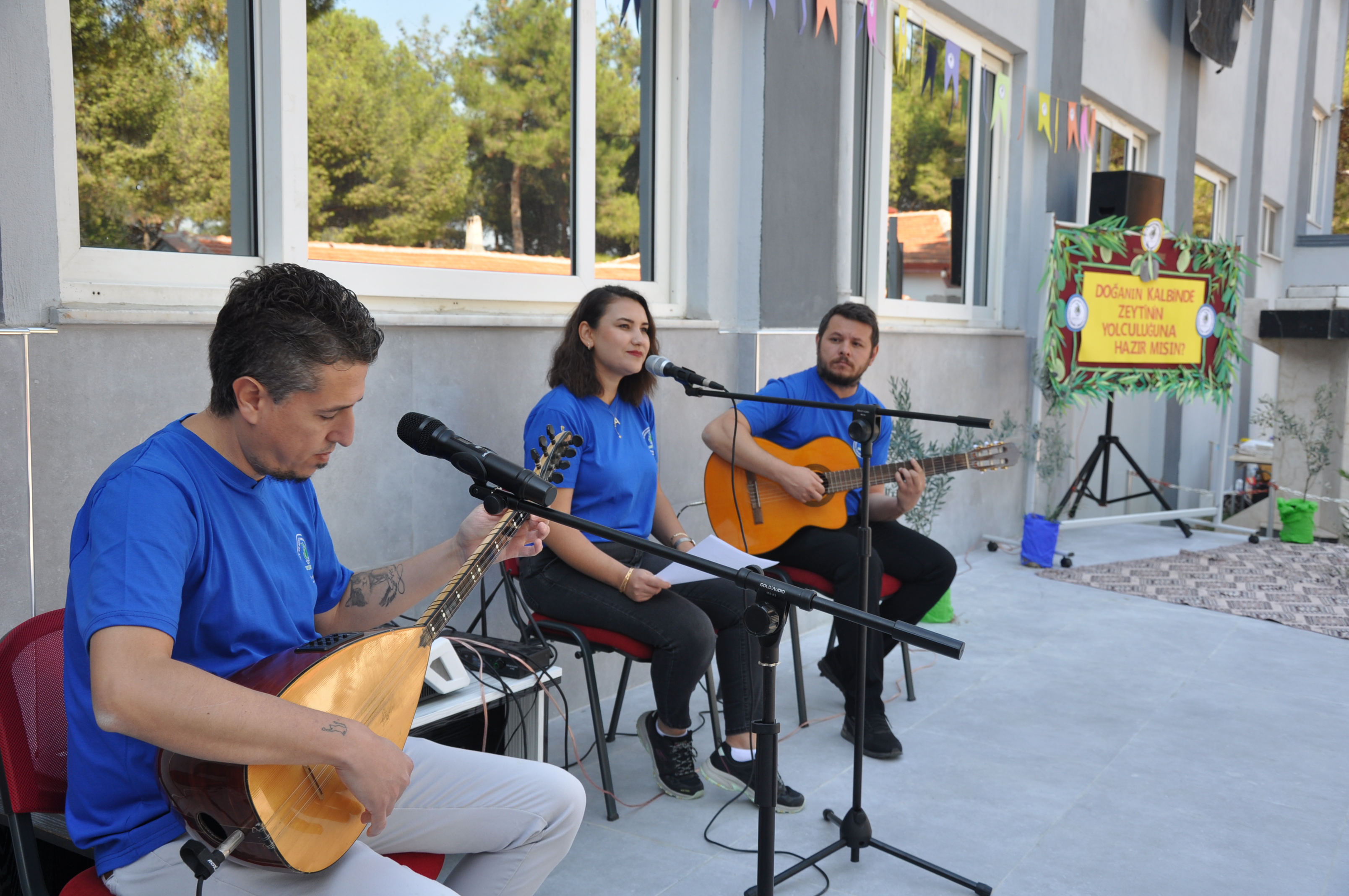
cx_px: 674
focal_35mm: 36
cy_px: 448
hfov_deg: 53.2
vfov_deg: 36.8
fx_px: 1347
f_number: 5.6
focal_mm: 24
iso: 200
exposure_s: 1/125
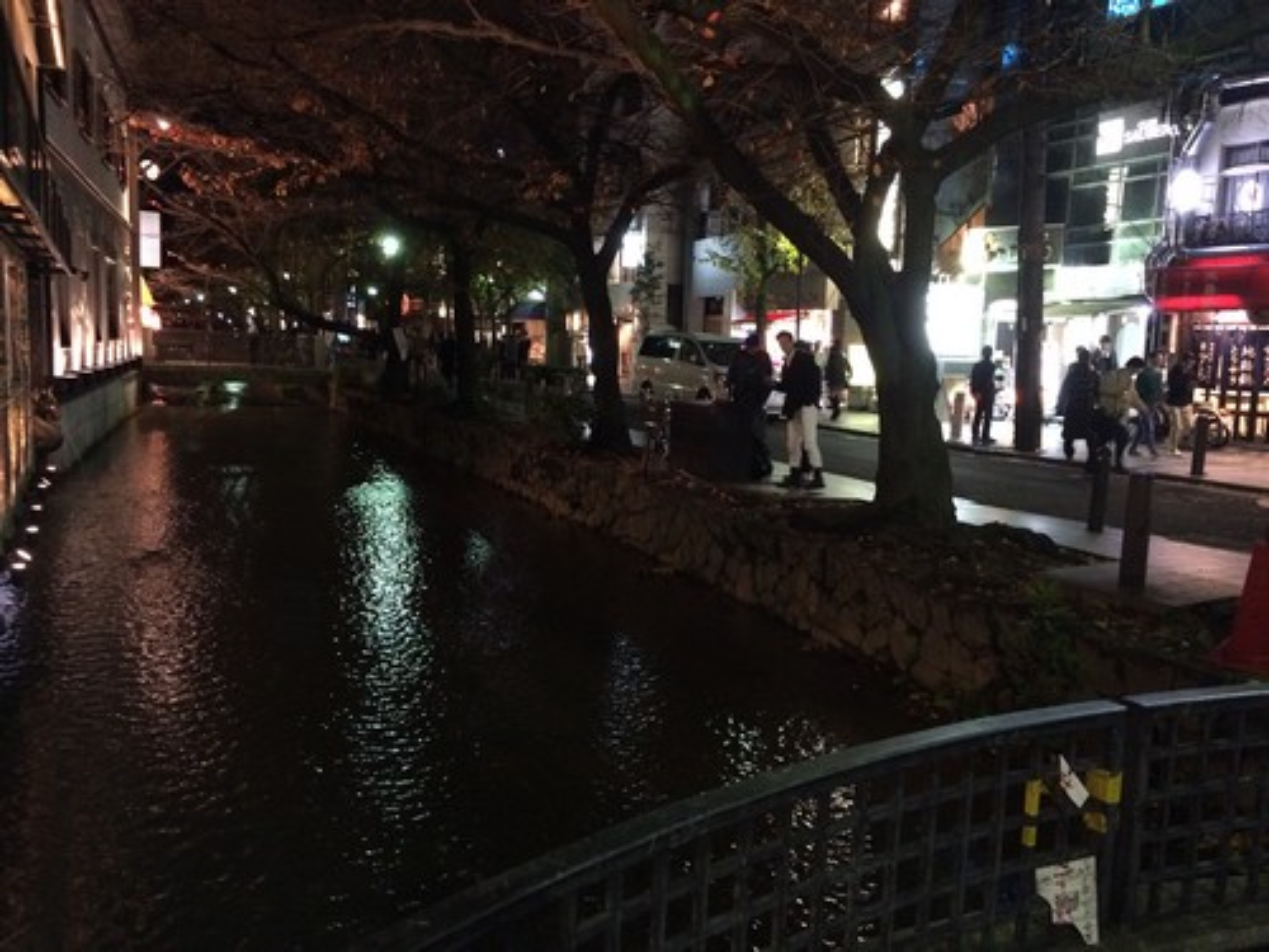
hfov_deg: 61.7
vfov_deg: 48.2
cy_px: 476
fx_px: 1063
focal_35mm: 29
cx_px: 634
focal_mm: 4.15
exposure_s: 1/15
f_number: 2.2
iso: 400
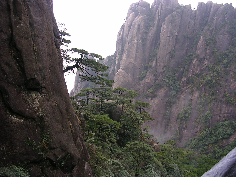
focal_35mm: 38
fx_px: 259
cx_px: 118
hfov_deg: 49.0
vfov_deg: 37.7
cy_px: 88
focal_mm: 5.8
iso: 50
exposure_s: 1/220
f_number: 2.8
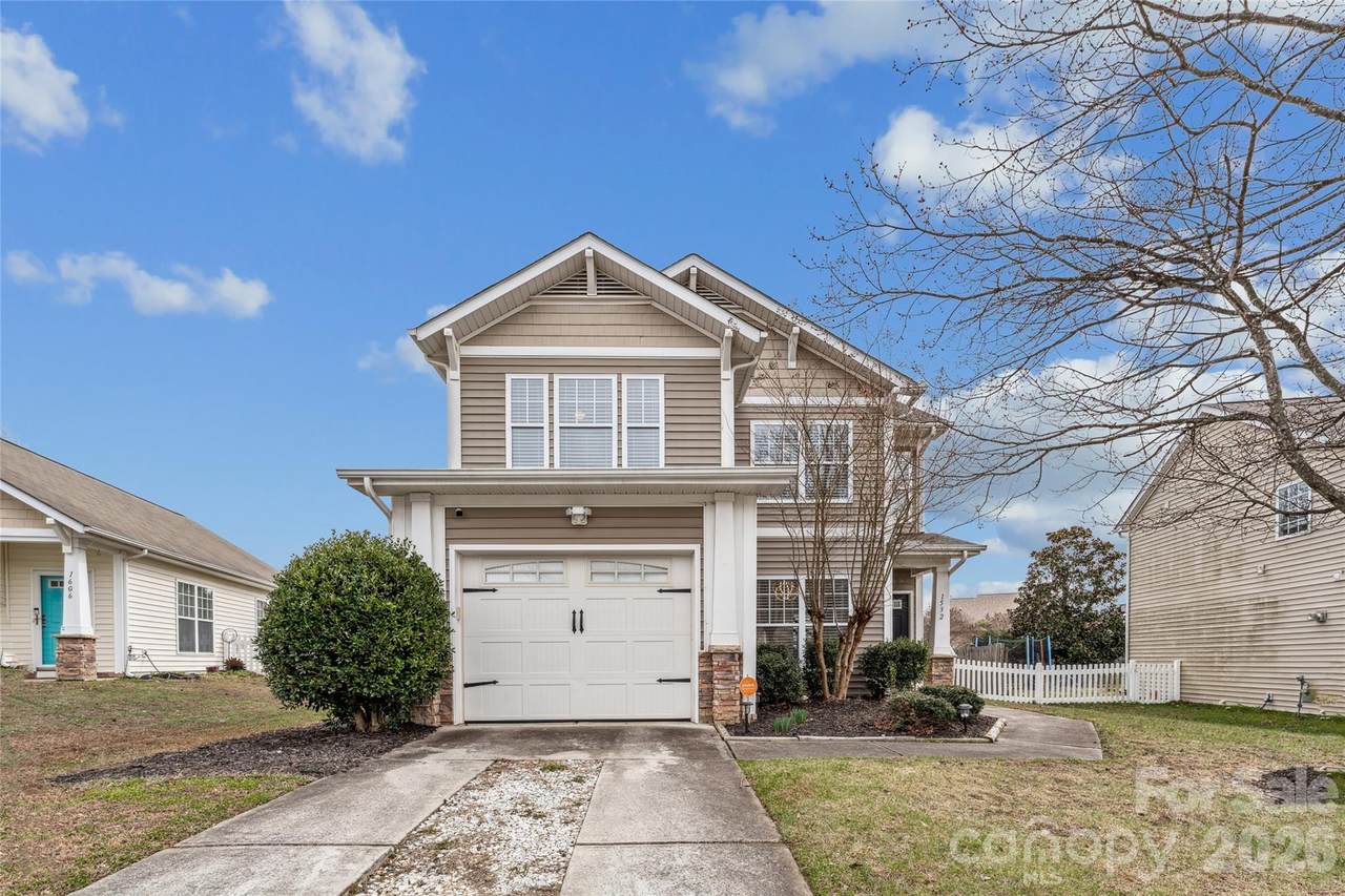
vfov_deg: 70.7
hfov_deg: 93.6
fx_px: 631
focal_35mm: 17
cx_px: 672
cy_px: 448
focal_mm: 16.9
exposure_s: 1/200
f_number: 10
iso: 100
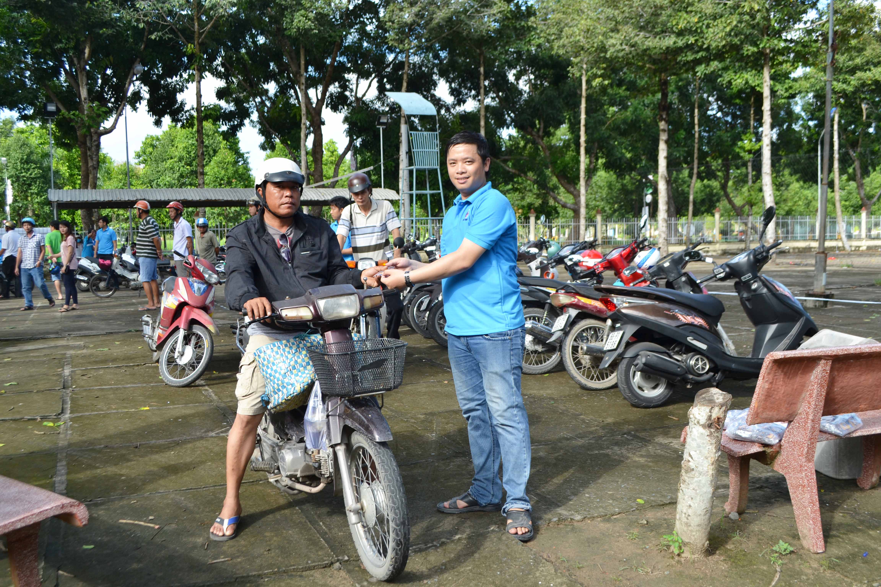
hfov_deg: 57.2
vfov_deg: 40.0
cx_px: 440
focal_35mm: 33
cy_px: 294
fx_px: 808
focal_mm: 22
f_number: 6.3
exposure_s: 1/160
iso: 100
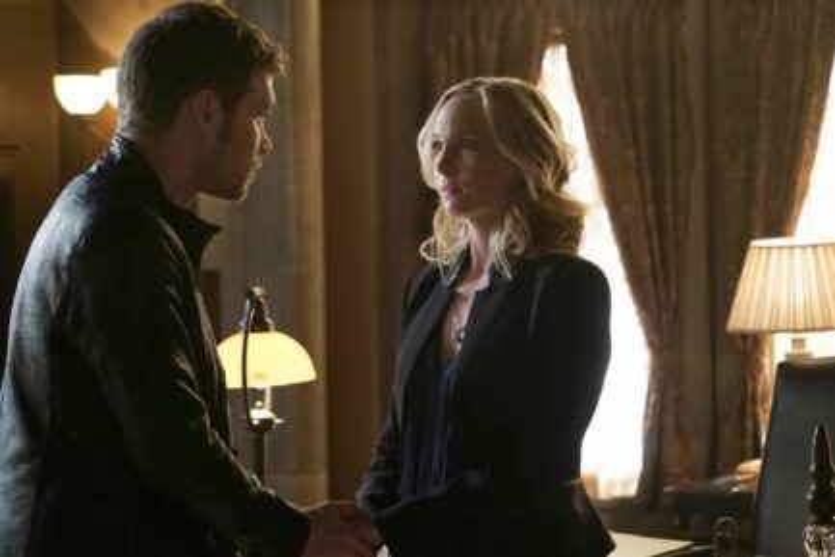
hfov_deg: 26.6
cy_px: 278
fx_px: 1763
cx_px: 418
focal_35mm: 76
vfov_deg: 18.0
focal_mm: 76
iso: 8000
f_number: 4
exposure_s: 1/80
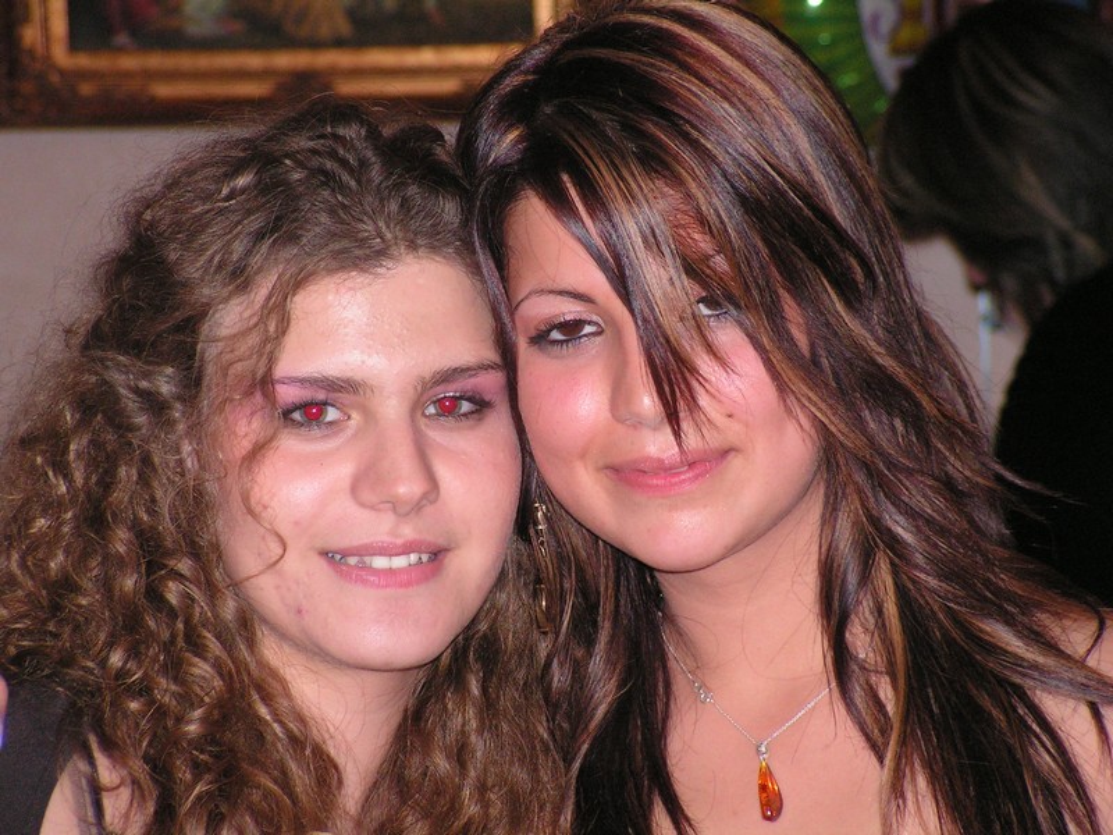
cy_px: 418
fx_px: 5337
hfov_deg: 11.9
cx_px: 556
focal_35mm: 166
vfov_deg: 8.9
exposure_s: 1/200
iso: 200
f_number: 3.4
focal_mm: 27.8
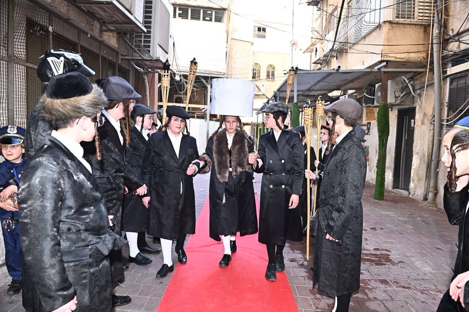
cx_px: 234
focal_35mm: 24
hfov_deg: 73.8
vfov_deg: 53.1
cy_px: 156
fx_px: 313
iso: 800
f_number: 5
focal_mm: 24
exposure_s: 1/200
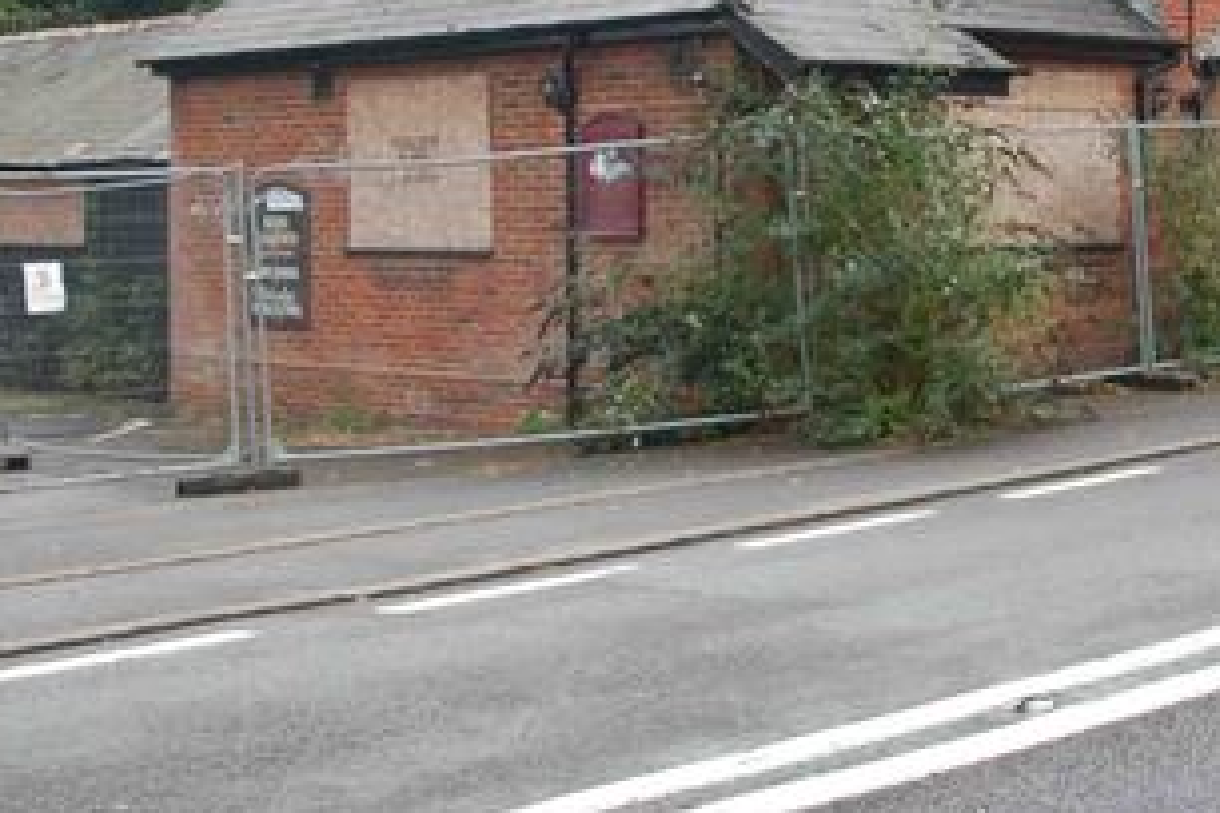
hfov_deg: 27.9
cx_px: 797
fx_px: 2441
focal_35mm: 72
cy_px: 82
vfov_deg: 18.6
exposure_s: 1/200
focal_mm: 23
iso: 200
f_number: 7.1
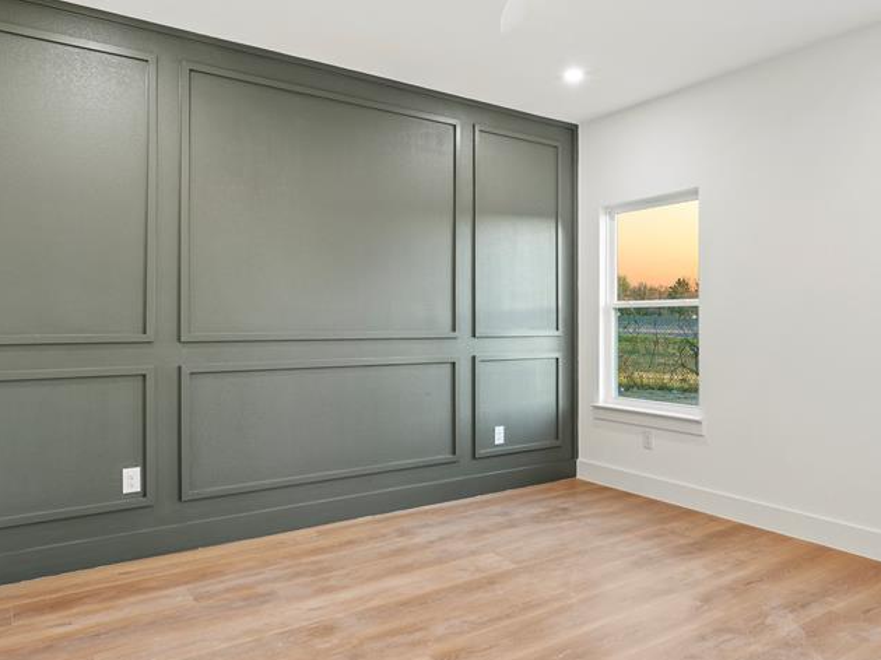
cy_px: 319
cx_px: 489
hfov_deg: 67.6
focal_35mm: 26
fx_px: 656
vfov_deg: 53.4
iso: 125
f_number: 6.3
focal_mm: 11
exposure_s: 1/1.67
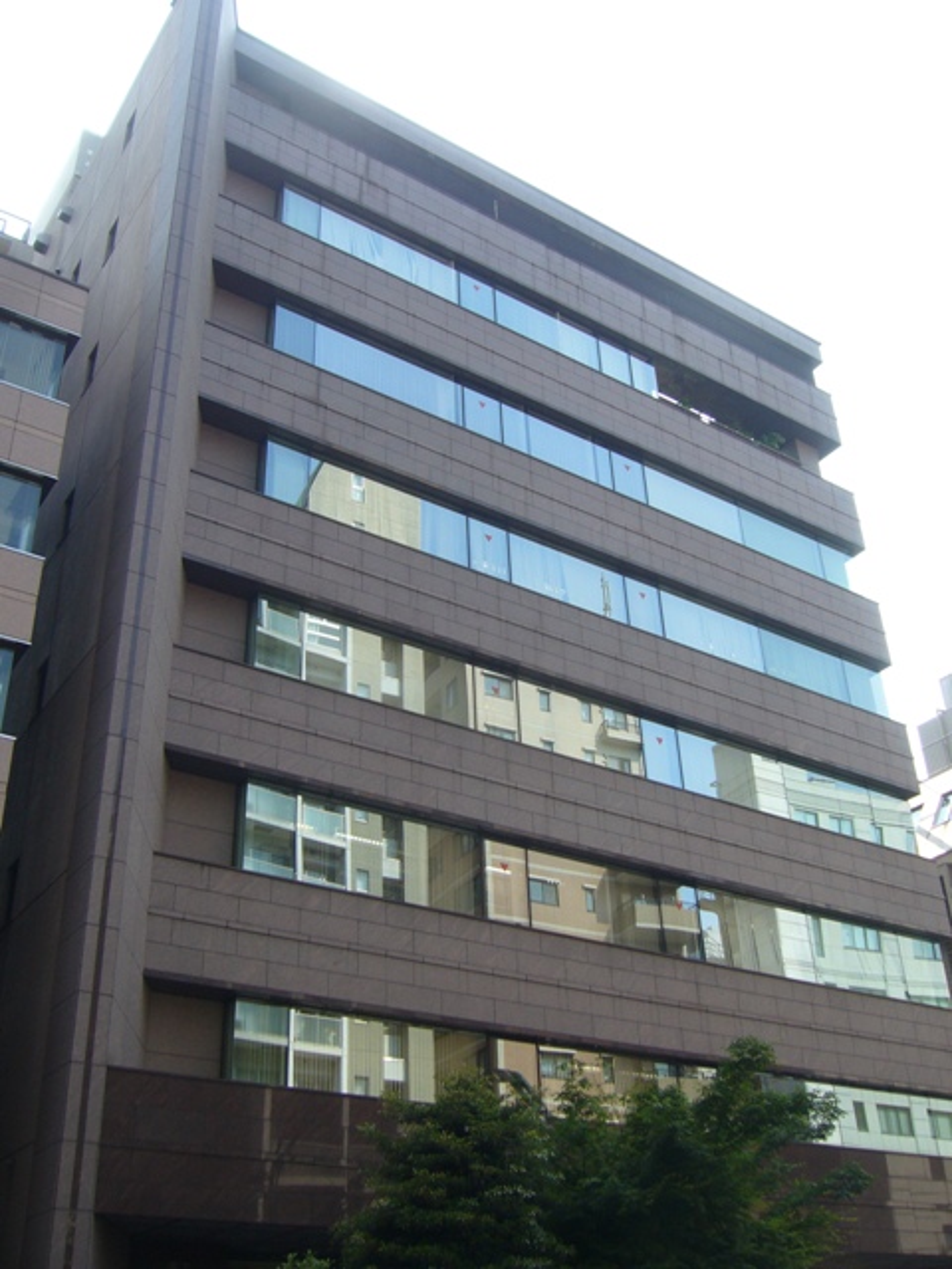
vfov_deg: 52.6
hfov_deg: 40.7
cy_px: 634
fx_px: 1283
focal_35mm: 35
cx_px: 476
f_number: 5.6
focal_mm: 5.8
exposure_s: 1/125
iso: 80
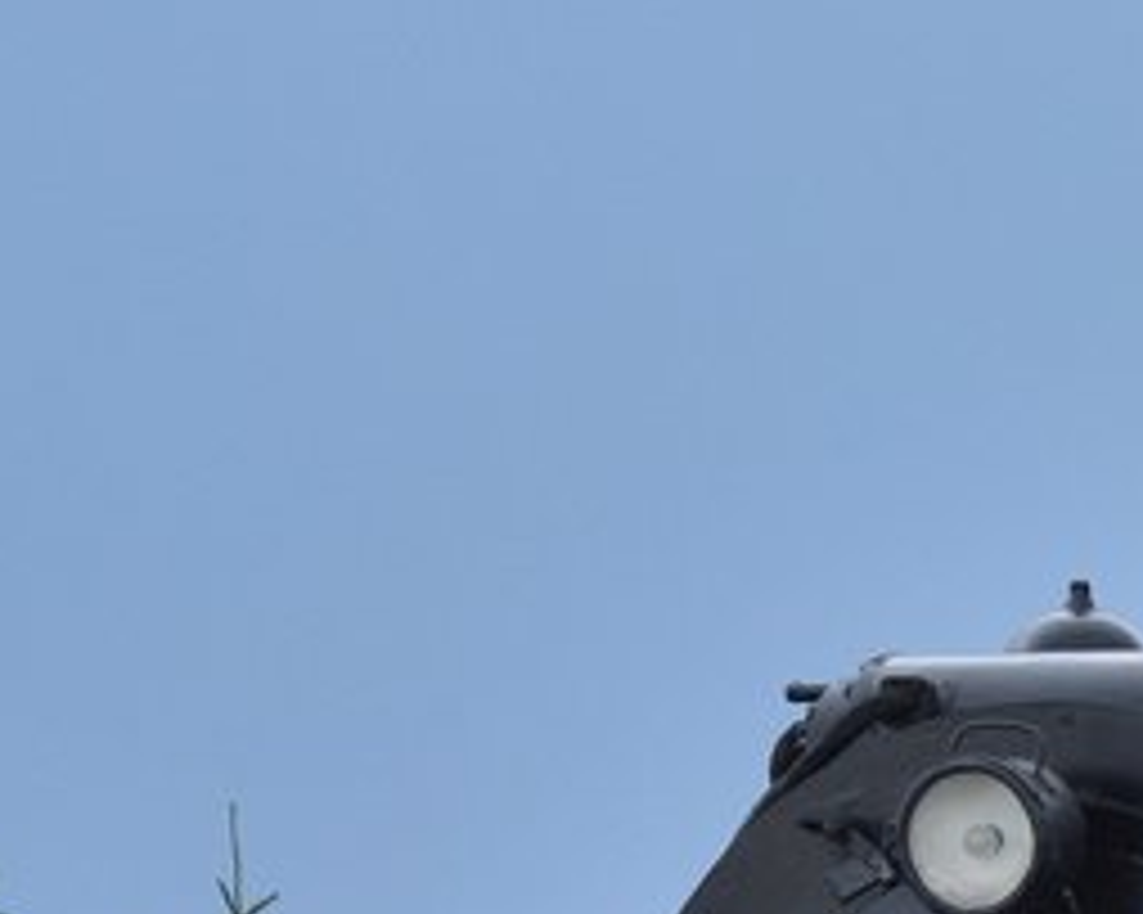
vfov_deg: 2.1
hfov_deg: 2.6
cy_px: 1184
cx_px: 2012
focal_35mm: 744
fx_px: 25159
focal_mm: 112
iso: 400
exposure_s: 1/640
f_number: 8
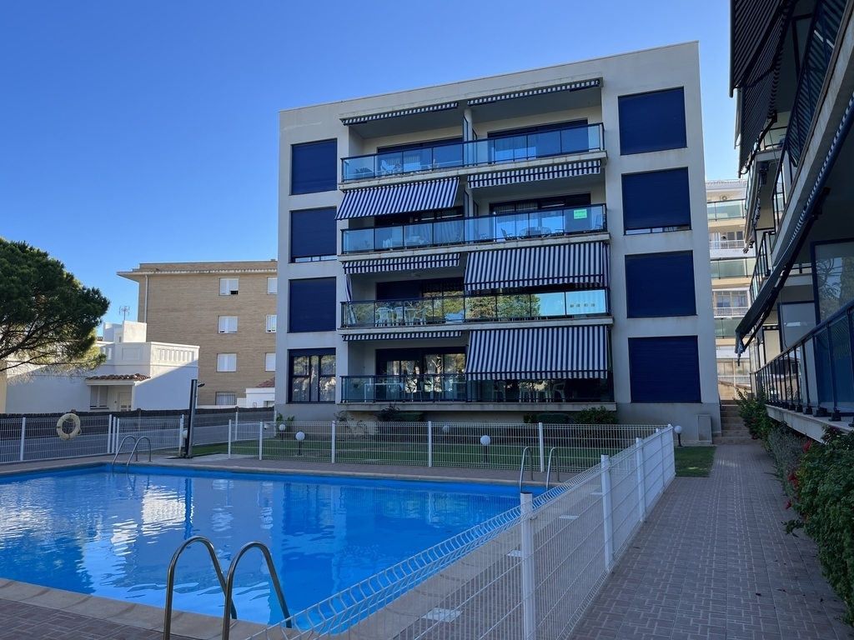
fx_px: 641
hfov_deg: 67.3
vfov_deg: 53.1
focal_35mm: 26
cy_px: 320
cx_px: 427
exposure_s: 1/1018
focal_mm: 5.1
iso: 50
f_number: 1.6
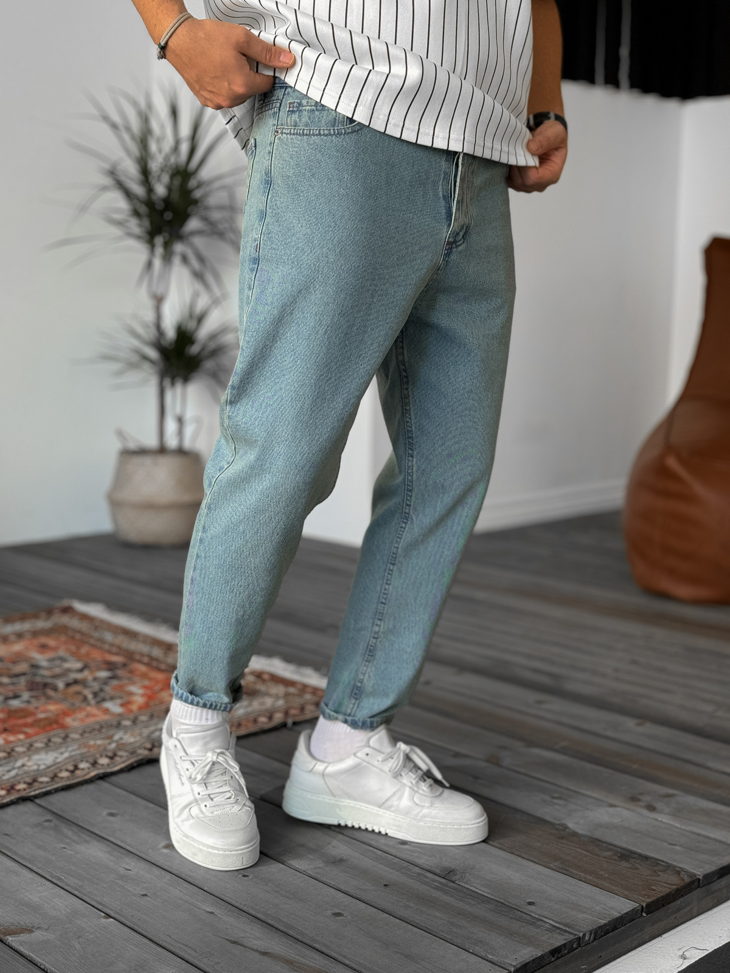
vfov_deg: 39.7
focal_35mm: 48
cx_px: 365
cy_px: 486
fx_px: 1350
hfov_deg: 30.3
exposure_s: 1/75
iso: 100
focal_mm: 6.86
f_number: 1.8
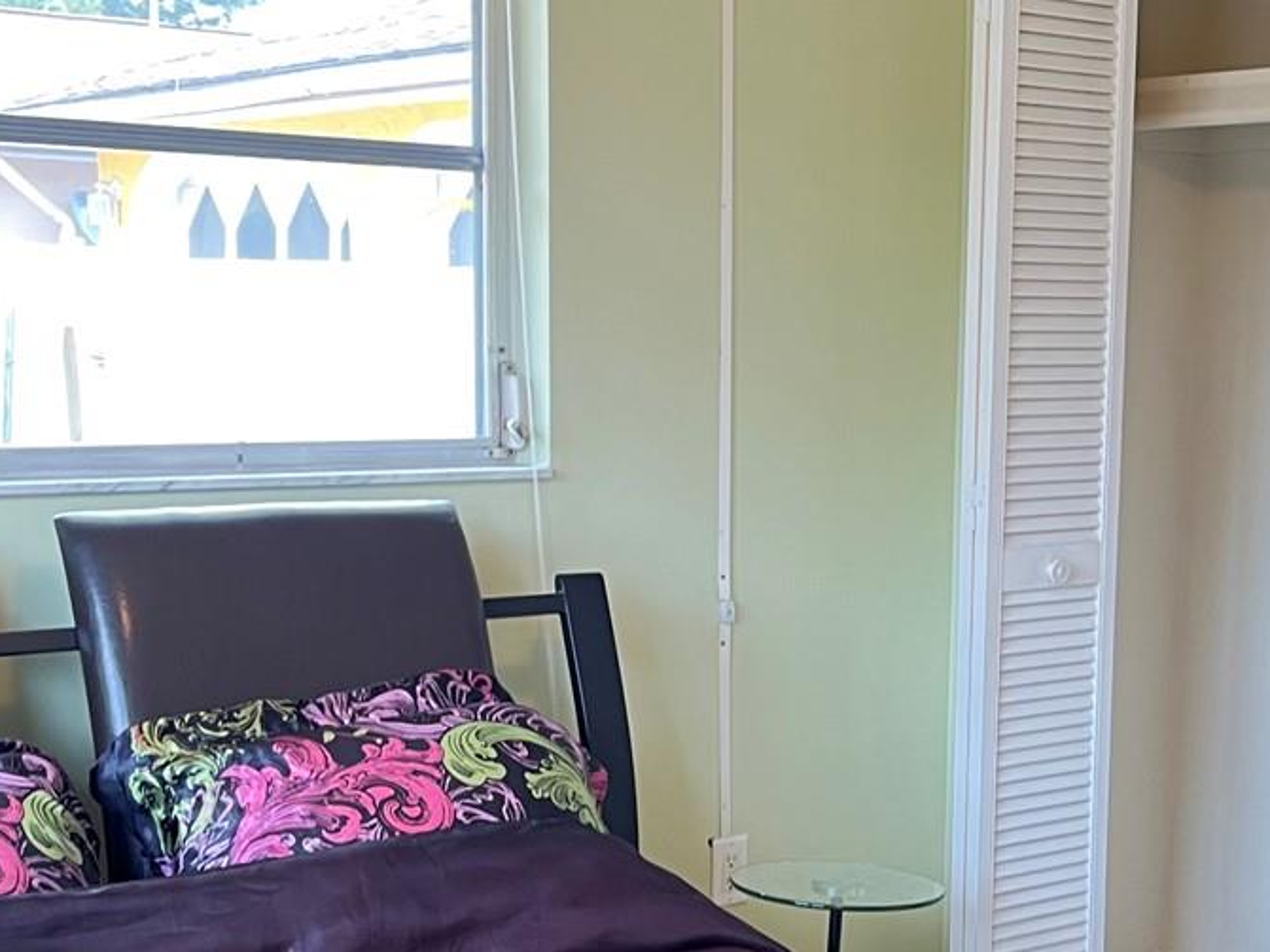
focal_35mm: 62
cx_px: 886
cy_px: 666
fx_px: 2274
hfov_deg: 30.9
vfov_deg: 23.5
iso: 400
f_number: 1.6
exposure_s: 1/40
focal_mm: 5.1
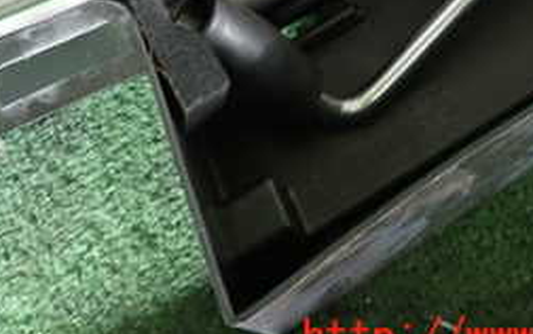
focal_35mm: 63
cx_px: 146
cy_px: -110
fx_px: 916
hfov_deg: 32.0
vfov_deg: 19.0
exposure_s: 1/40
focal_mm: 4.5
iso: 200
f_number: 2
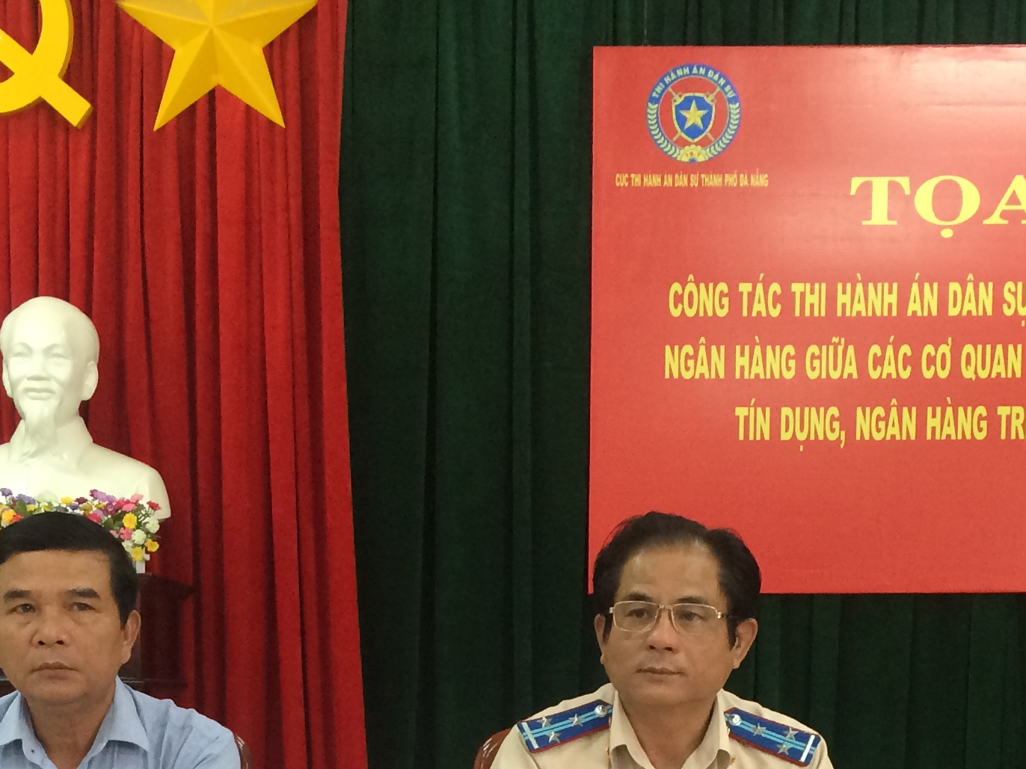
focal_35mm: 69
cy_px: 901
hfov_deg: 28.2
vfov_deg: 20.1
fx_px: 2045
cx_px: 500
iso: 160
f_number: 2.2
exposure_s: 1/33
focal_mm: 4.15
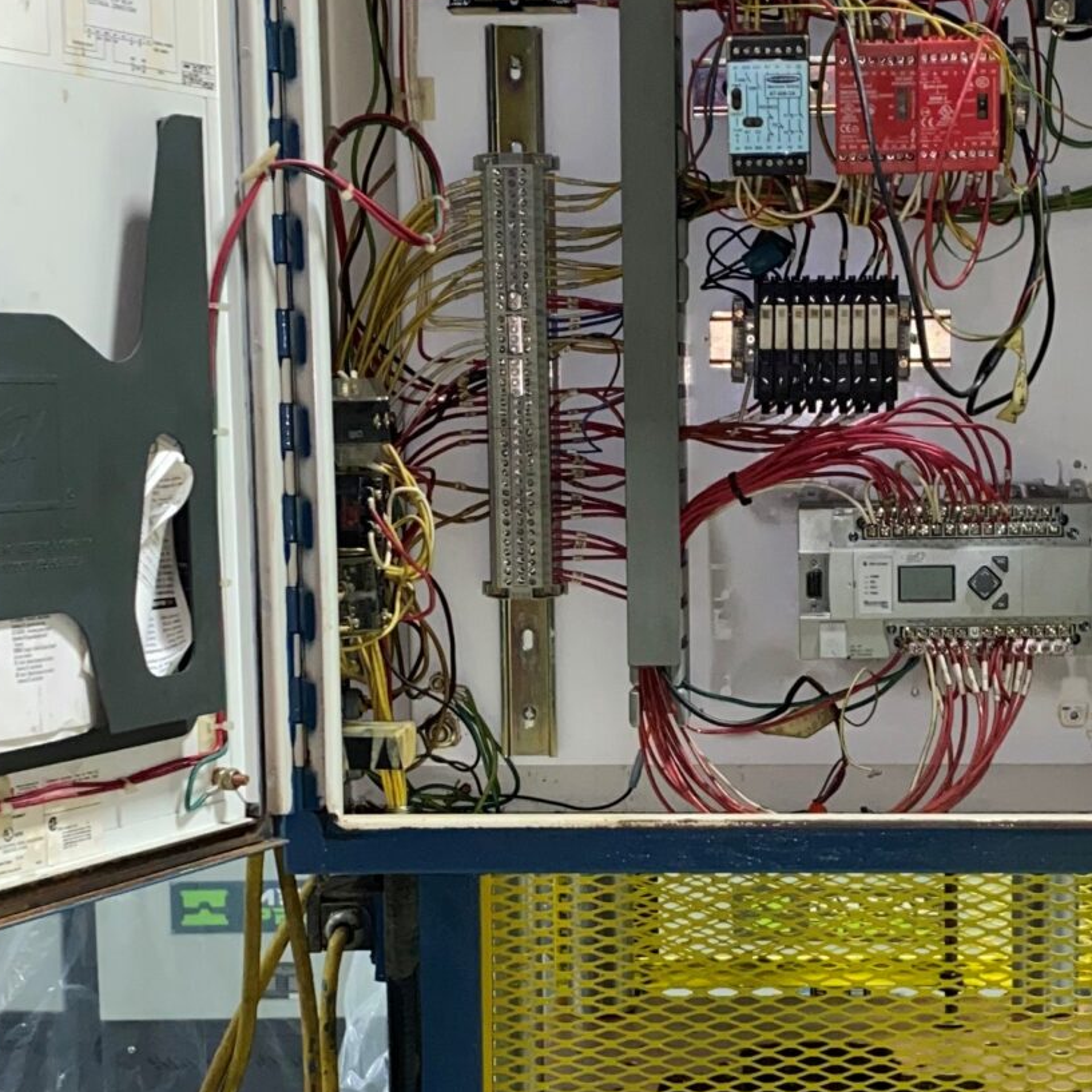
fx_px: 2570
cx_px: 795
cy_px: 712
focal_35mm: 72
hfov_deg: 23.8
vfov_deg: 23.9
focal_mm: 4.25
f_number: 1.8
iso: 64
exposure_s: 1/15
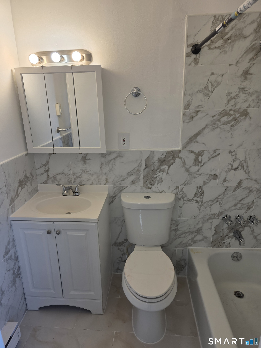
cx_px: 130
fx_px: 231
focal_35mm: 23
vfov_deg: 73.9
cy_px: 174
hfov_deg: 58.9
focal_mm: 6.3
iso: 40
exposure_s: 1/120
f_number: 1.7
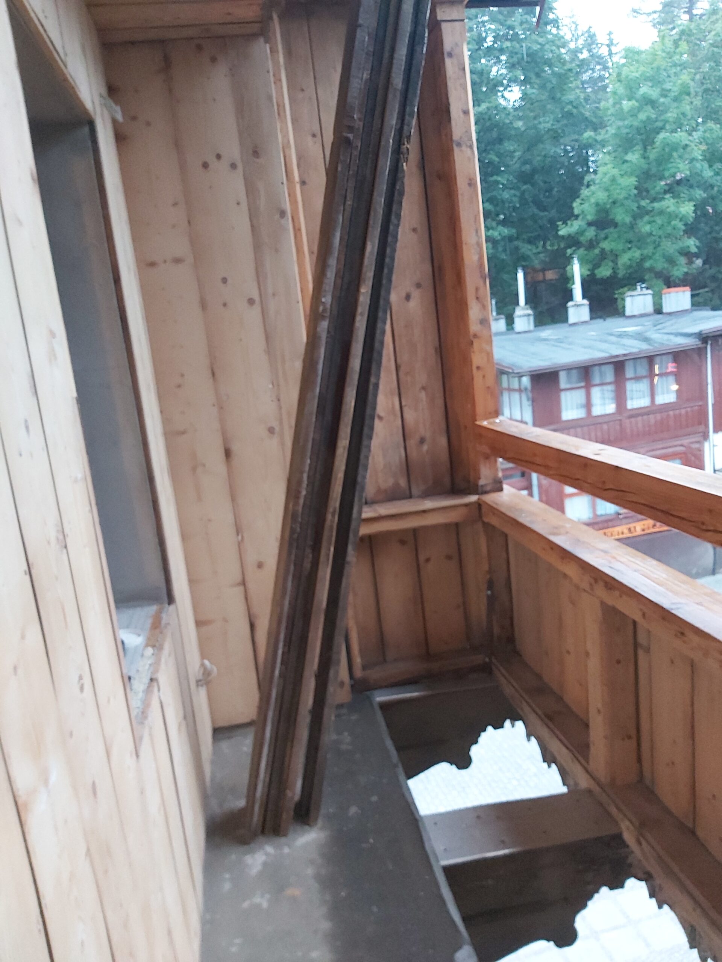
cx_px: 361
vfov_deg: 67.3
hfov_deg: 53.1
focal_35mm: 26
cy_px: 481
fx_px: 723
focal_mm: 3.92
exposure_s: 1/24
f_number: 1.7
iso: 500
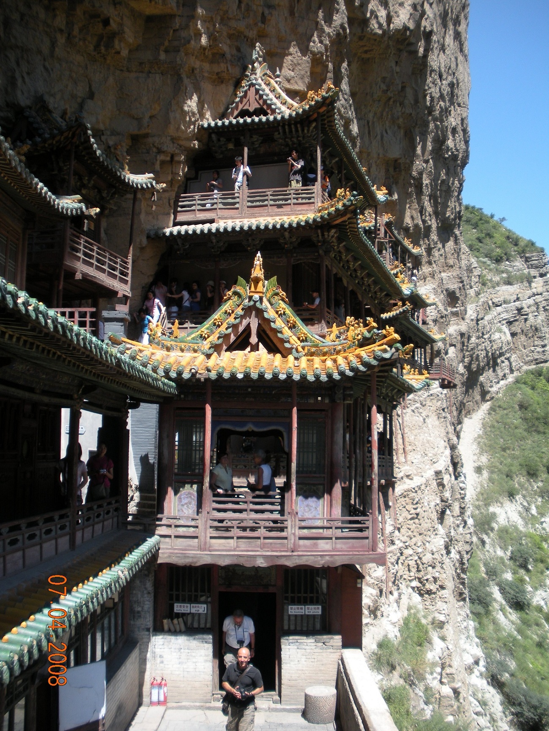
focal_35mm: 36
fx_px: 761
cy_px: 366
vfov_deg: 51.3
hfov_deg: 39.7
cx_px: 274
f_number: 3.5
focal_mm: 6.3
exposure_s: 1/278
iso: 64
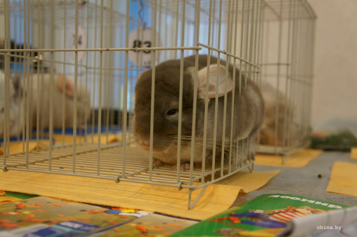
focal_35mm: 45
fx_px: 446
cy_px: 118
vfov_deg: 29.8
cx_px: 178
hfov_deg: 43.6
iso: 1000
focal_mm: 30
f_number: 4
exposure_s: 1/60
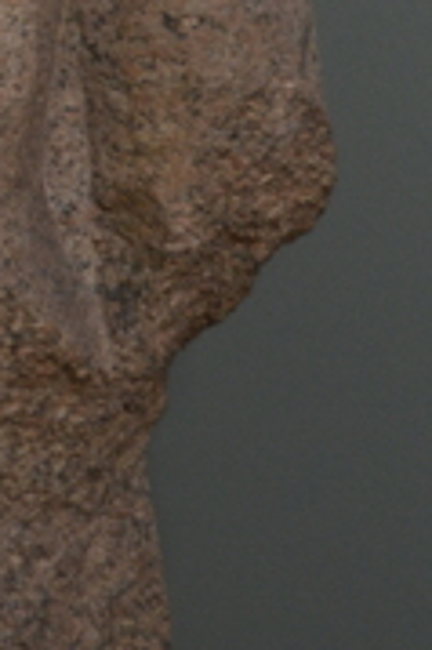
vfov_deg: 10.4
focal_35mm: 195
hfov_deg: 6.9
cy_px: -98
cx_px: -272
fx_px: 3514
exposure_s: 1/15
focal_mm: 35
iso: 1250
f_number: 4.2
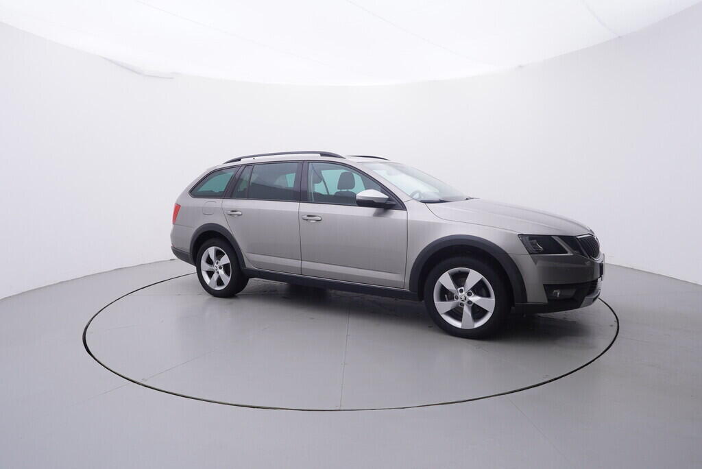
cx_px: 351
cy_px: 234
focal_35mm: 22
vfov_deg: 56.2
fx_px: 439
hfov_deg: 77.3
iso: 200
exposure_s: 1/80
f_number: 5
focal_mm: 15
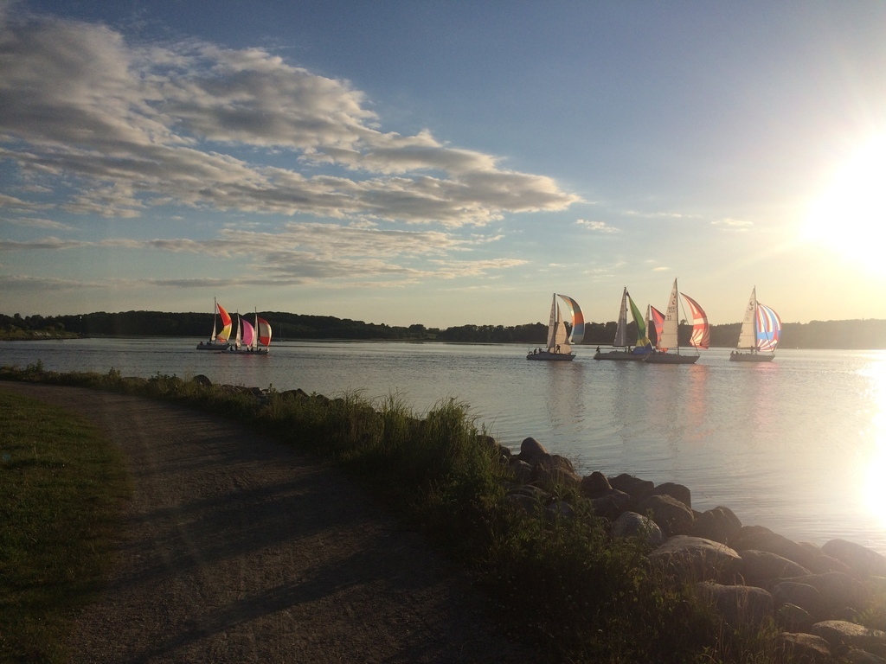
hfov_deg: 61.7
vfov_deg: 48.2
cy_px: 332
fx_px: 742
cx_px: 443
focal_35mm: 29
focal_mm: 4.15
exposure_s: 1/5882
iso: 32
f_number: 2.2
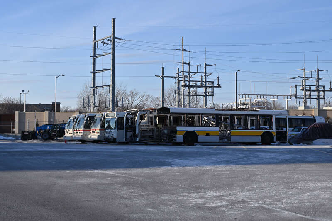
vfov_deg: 20.2
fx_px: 622
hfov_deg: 29.9
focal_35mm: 68
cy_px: 110
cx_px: 166
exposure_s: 1/500
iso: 100
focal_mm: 45
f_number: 6.3
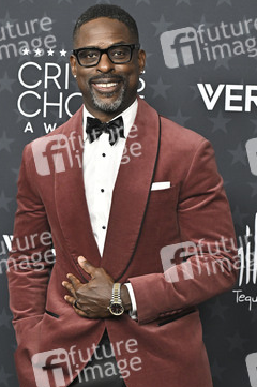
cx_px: 118
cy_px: 204
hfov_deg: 13.3
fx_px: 1105
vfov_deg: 19.8
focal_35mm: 103
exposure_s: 1/320
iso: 1250
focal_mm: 62
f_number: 5
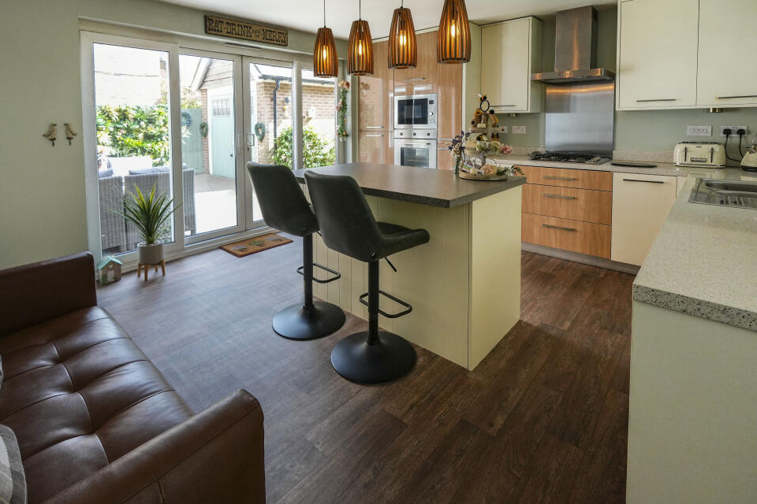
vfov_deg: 73.7
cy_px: 254
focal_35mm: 16
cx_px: 367
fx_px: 336
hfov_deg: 96.7
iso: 400
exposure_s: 1/160
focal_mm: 10
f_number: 4
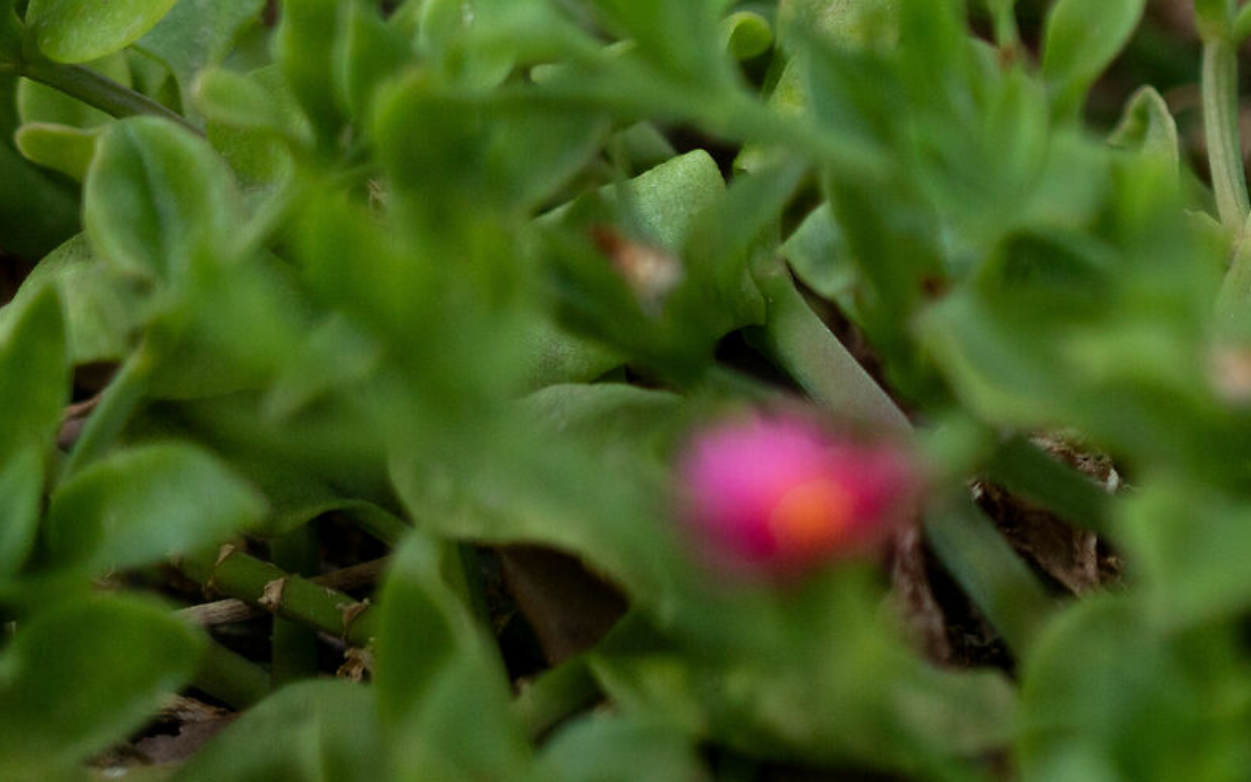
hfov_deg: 12.3
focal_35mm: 164
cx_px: 1743
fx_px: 5578
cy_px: -104
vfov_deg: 8.0
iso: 100
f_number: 1.8
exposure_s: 1/1000
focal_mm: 35
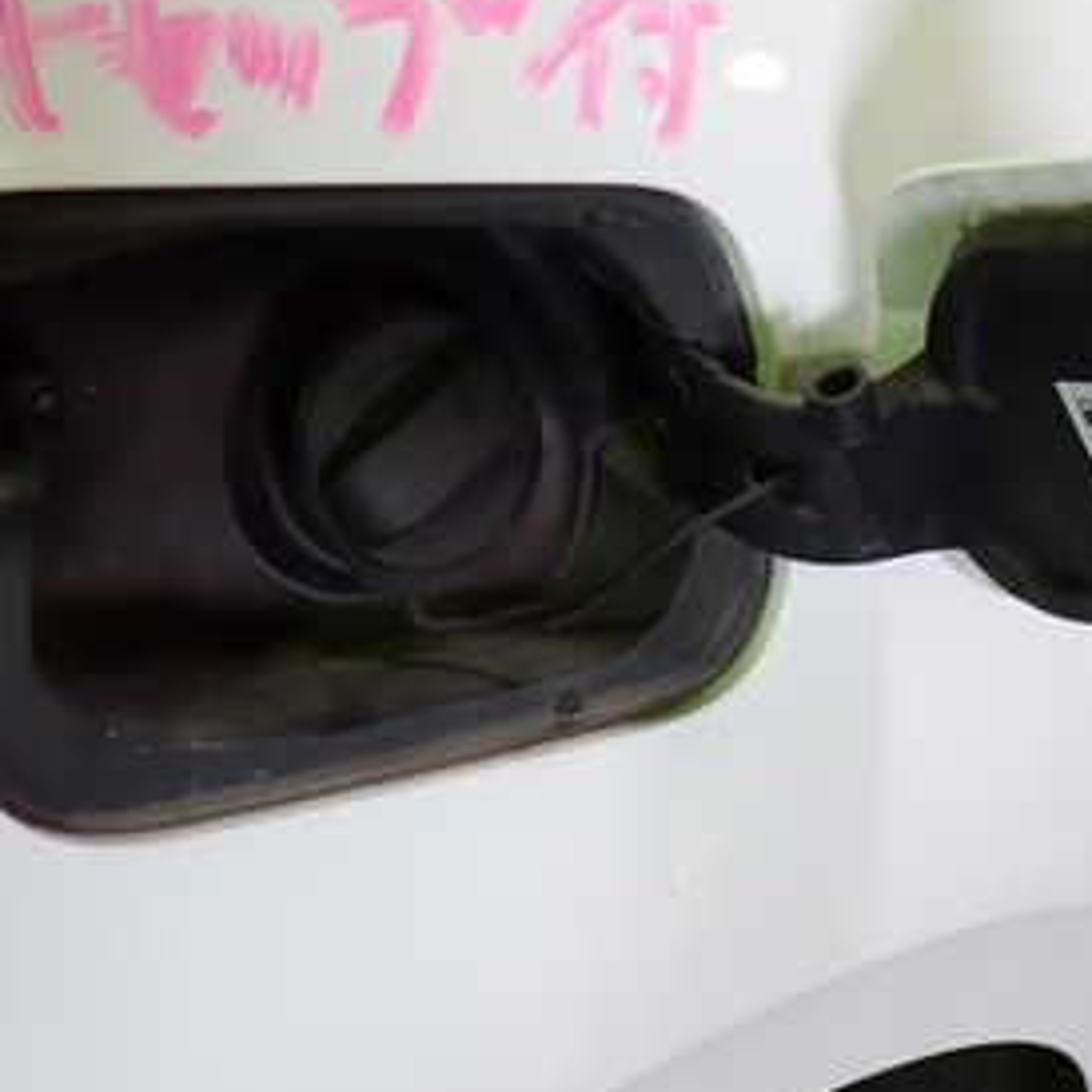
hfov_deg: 29.4
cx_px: 717
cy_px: 391
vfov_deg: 29.4
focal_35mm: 58
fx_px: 2070
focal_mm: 5.4
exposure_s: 1/60
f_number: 2.3
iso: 200
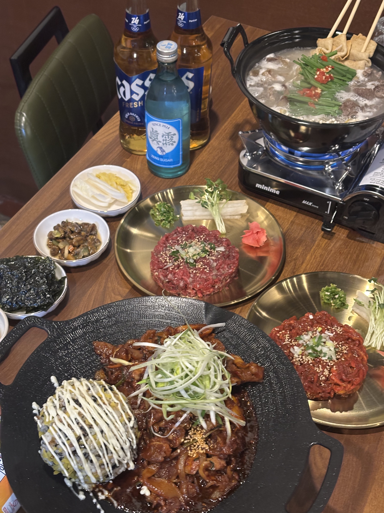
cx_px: 192
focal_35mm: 52
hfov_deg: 28.0
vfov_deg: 36.8
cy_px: 256
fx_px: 769
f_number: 1.6
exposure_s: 1/24
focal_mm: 5.96
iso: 400
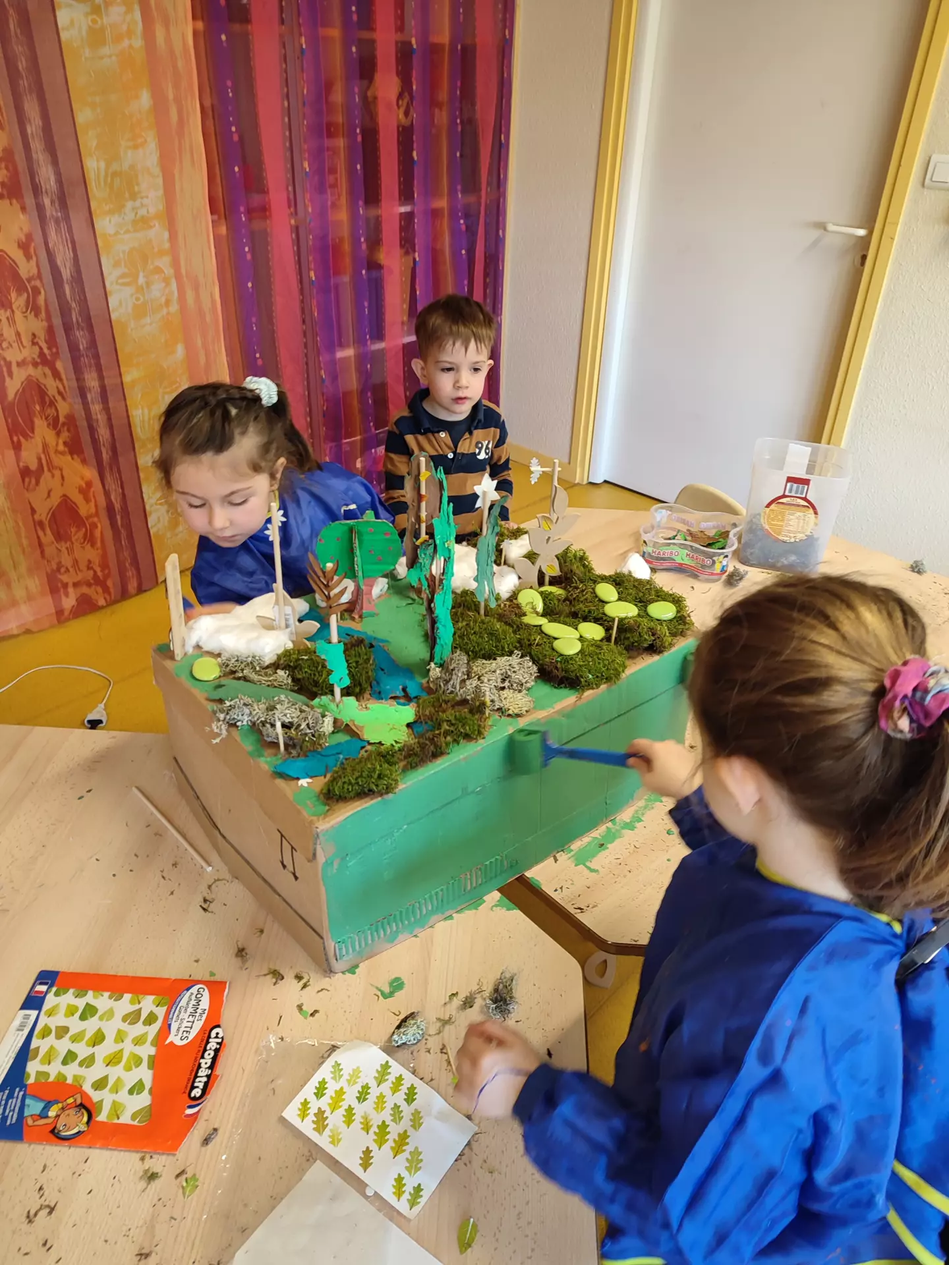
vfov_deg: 71.6
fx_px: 877
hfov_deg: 56.8
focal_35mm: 24
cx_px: 474
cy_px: 632
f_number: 1.89
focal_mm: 5.89
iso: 312
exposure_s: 1/33
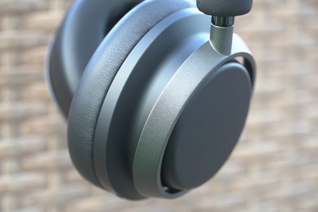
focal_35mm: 120
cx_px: 159
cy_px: 106
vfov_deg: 11.4
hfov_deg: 17.1
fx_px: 1060
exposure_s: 1/125
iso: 1000
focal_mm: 80
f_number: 5.6
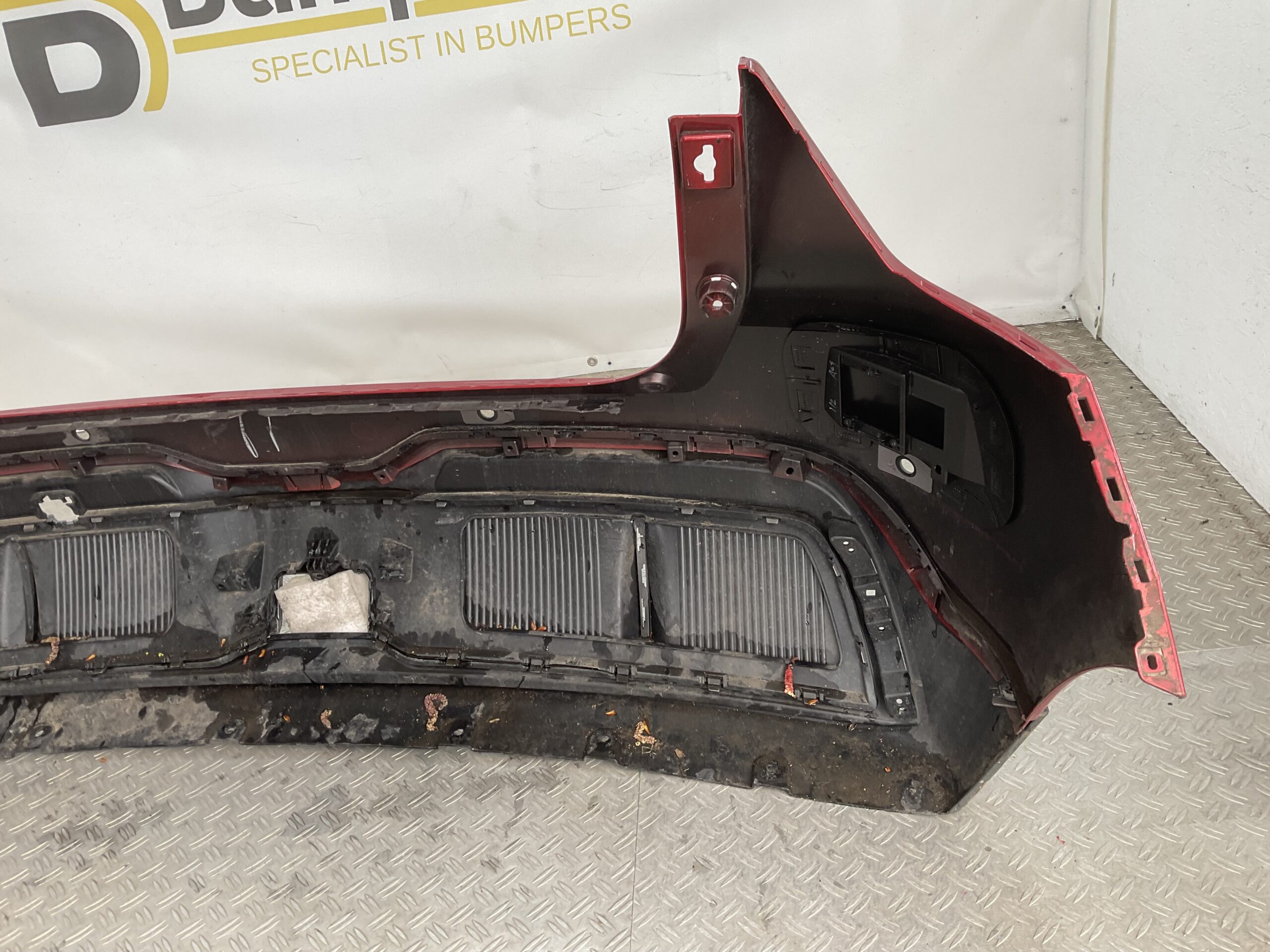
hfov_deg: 61.7
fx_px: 1064
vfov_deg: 48.2
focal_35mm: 29
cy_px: 476
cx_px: 635
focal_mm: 3
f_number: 1.8
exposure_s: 1/120
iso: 25
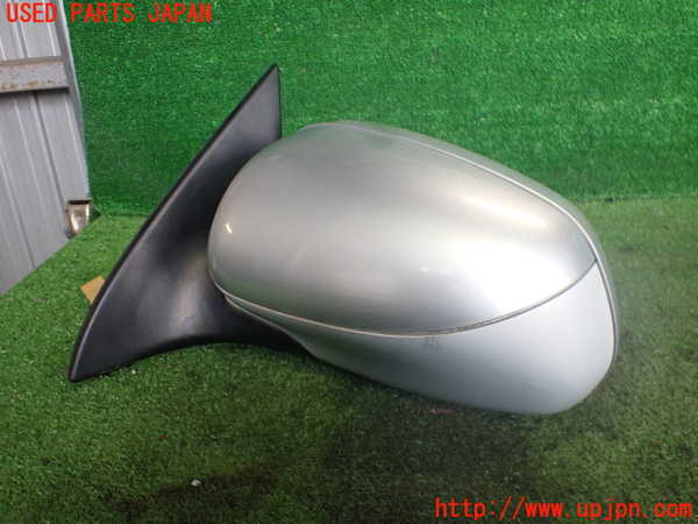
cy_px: 262
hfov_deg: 60.0
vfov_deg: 46.8
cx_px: 349
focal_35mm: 30
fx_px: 605
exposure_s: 1/125
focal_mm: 5.4
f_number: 2.3
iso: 320
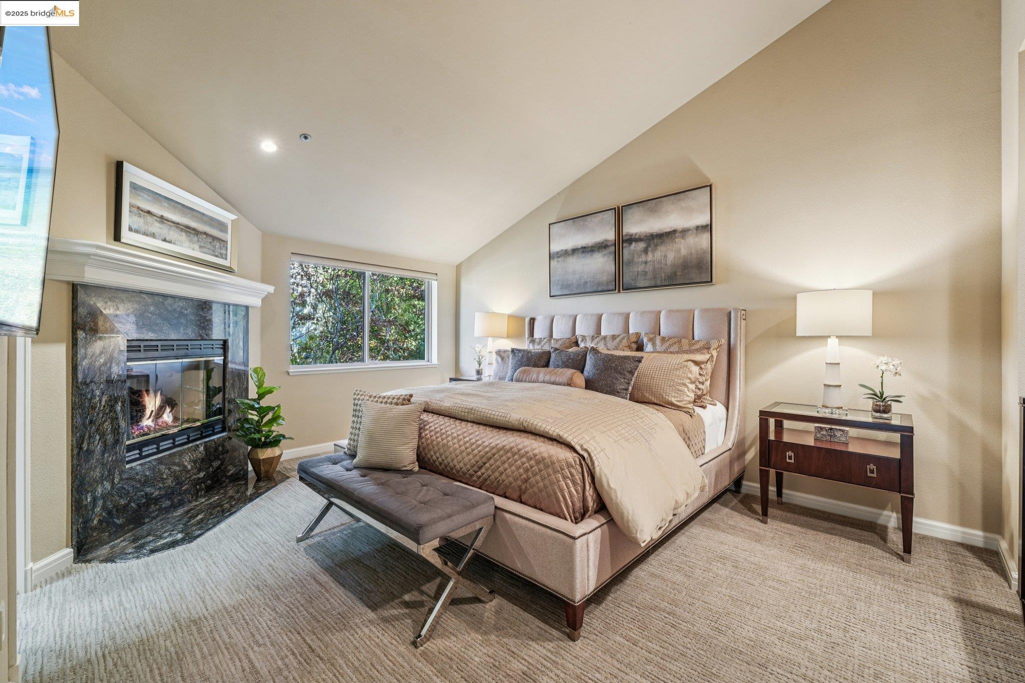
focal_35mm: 14
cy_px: 342
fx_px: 399
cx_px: 512
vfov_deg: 81.2
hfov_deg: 104.3
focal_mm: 14
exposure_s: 1/8
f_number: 8
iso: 640
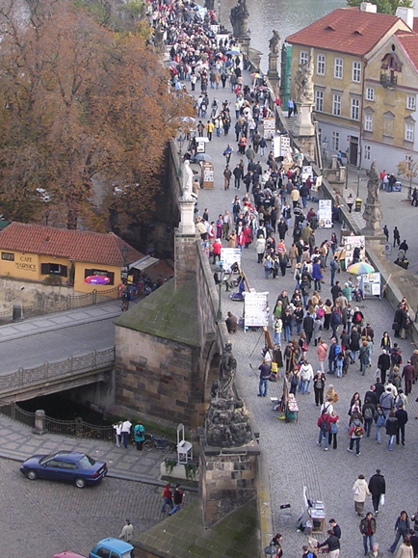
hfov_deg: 14.9
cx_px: 214
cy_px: 233
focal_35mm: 99
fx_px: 1595
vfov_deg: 19.8
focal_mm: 8.5
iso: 100
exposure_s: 1/134
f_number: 3.3
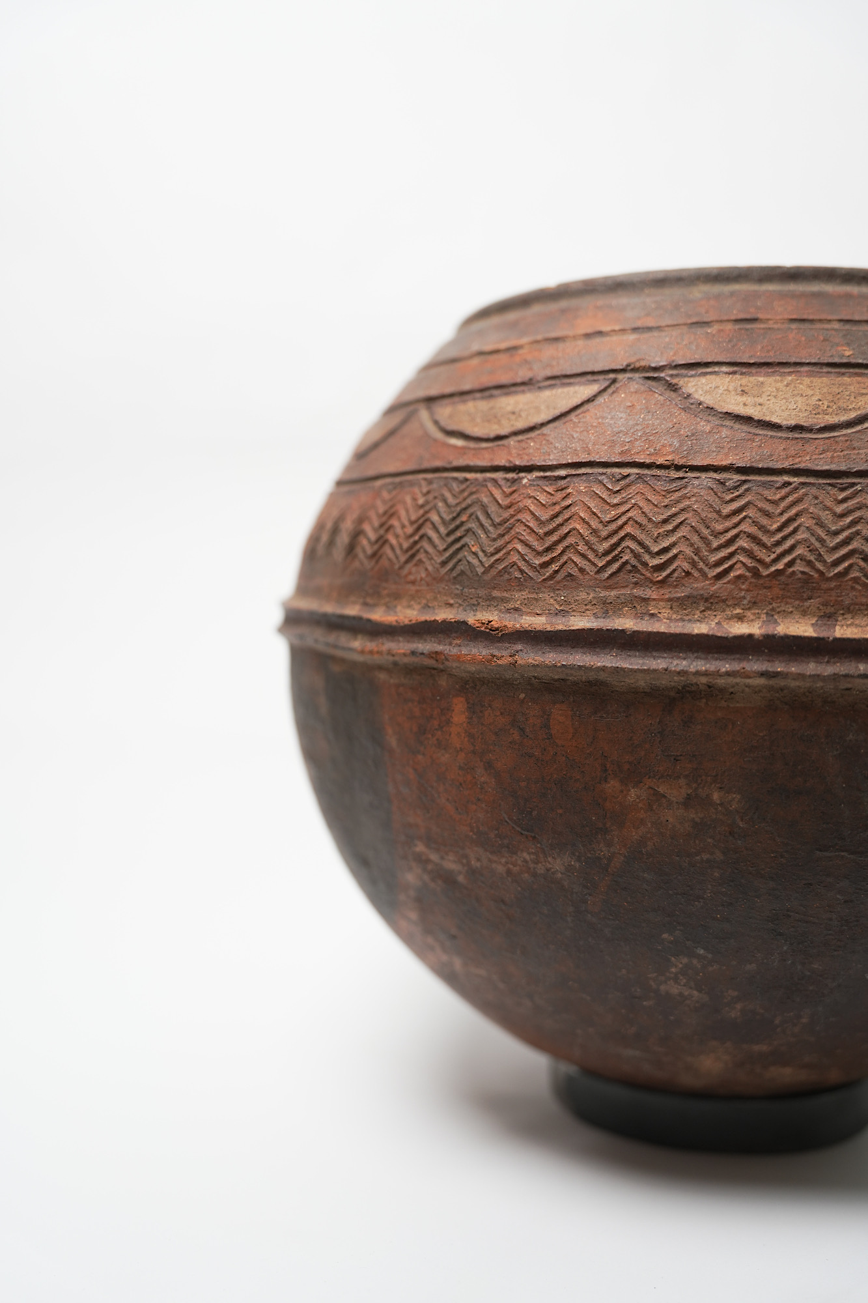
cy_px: 652
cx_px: 434
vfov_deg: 54.4
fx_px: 1266
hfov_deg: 37.8
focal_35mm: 35
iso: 320
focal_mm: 35
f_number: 2.8
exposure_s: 1/125
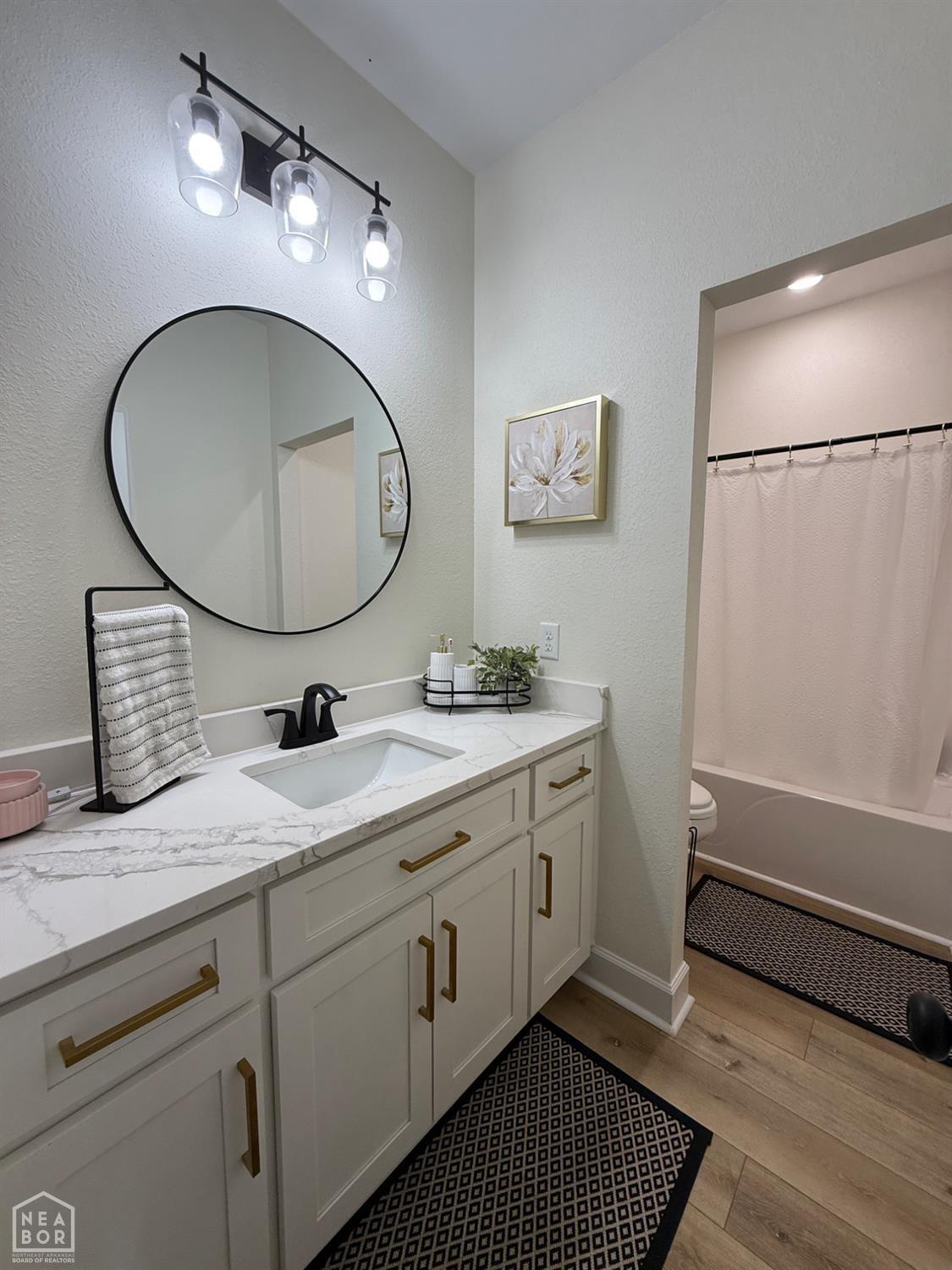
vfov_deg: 102.1
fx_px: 513
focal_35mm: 14
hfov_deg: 85.7
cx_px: 476
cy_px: 635
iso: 80
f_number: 2.2
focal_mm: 2.22
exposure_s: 1/120
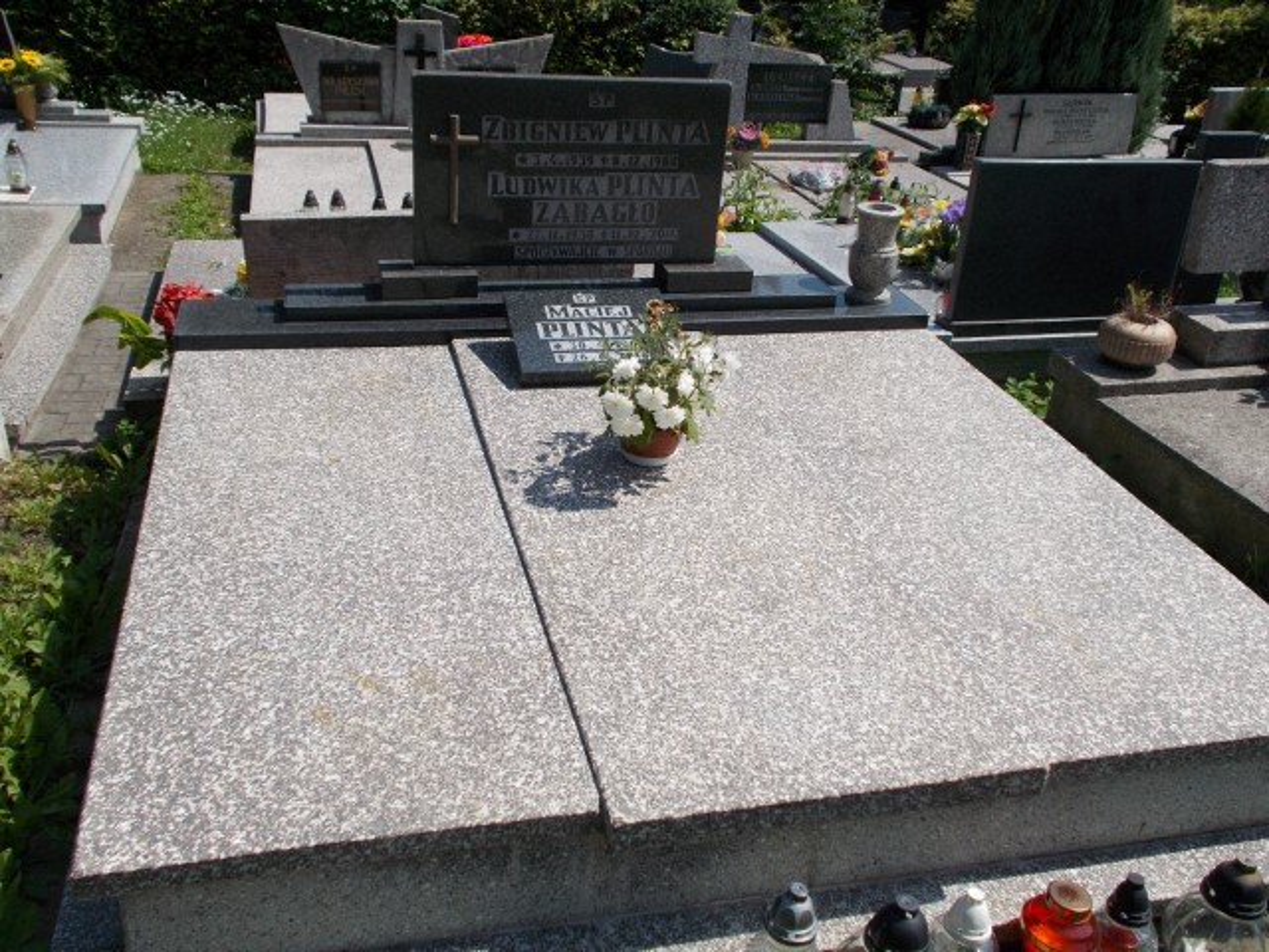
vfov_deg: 41.8
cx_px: 634
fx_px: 1246
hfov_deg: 54.0
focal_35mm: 34
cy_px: 476
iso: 80
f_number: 9.2
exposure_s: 1/160
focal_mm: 6
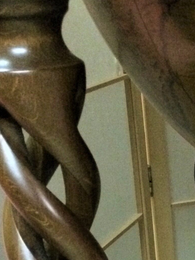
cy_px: 329
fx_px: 691
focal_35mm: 92
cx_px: 263
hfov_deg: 15.2
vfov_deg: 19.8
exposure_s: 1/17
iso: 640
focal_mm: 4.15
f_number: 2.2
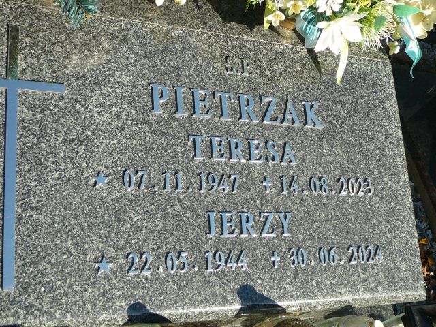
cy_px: 164
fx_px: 542
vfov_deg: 33.6
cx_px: 218
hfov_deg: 43.9
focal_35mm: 43
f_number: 3.2
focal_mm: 6.4
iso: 80
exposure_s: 1/400
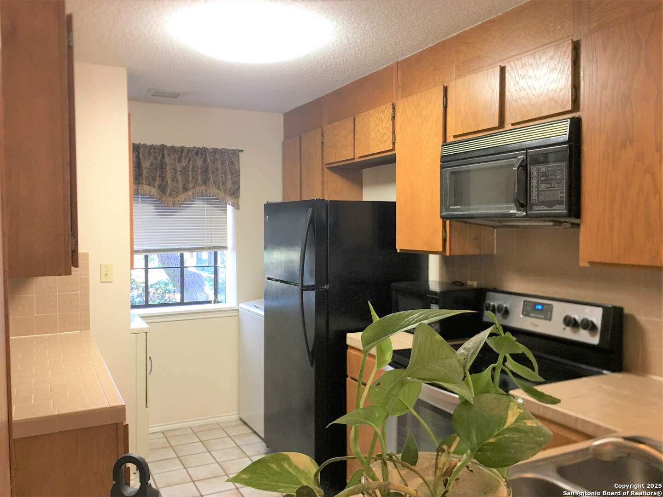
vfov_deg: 48.2
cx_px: 332
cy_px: 248
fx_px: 556
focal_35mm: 29
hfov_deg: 61.6
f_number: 2.2
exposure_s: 1/15
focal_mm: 4.15
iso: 50
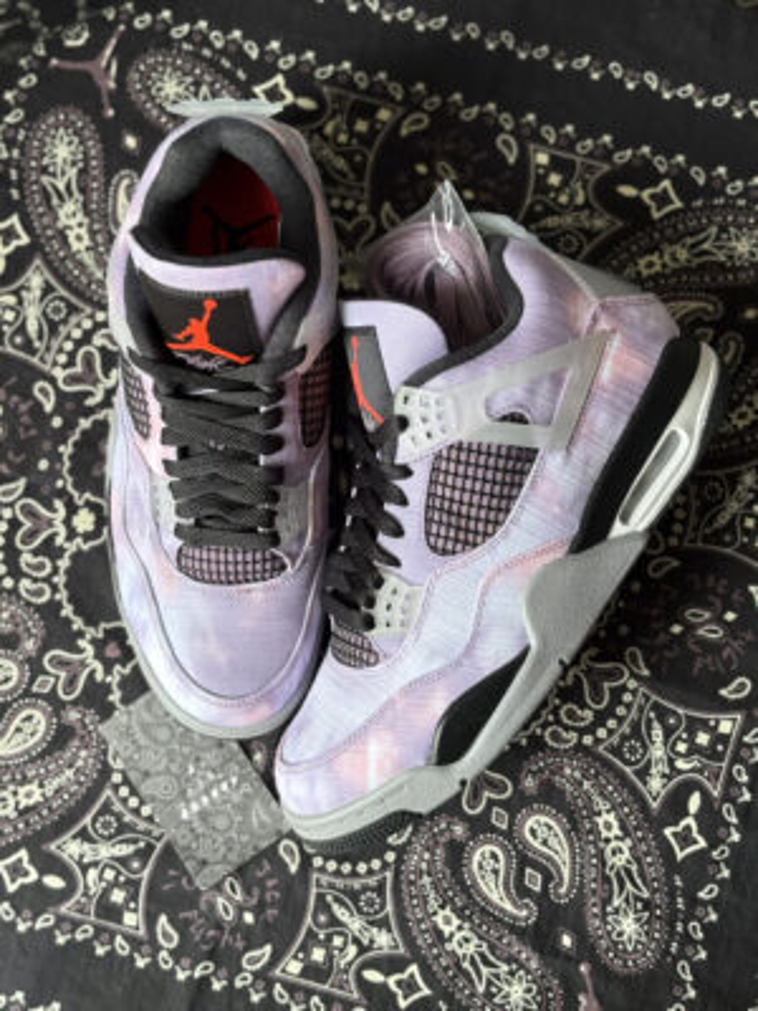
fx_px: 1518
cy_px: 506
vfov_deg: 36.8
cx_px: 379
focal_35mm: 52
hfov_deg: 28.0
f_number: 1.6
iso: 32
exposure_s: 1/122
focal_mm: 5.96
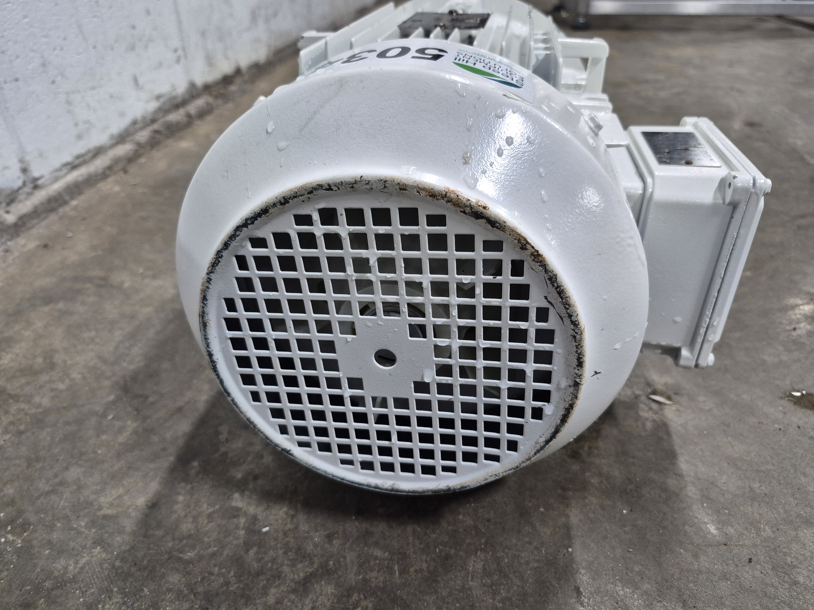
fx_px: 541
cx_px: 407
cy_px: 305
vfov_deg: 58.9
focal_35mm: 23
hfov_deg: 73.9
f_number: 1.8
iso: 400
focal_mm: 5.4
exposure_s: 1/120
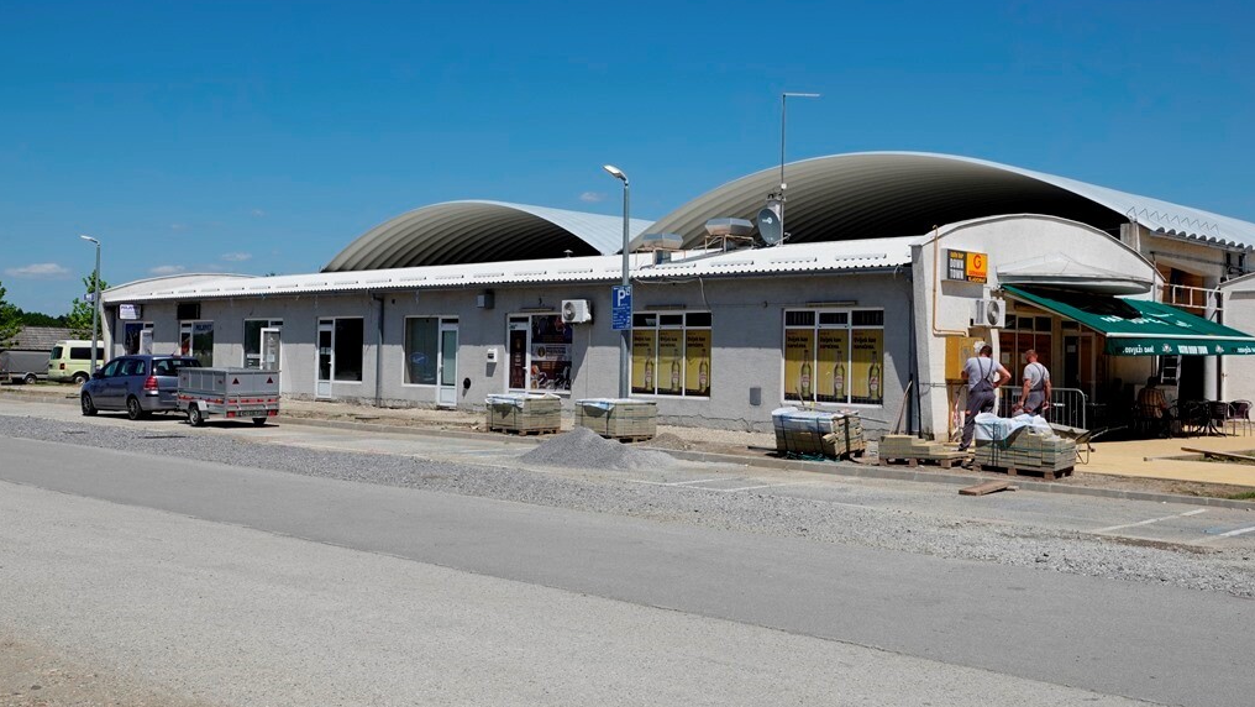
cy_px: 307
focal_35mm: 38
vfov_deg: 31.2
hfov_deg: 52.8
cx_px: 628
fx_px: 1265
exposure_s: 1/1000
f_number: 5
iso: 100
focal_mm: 13.31
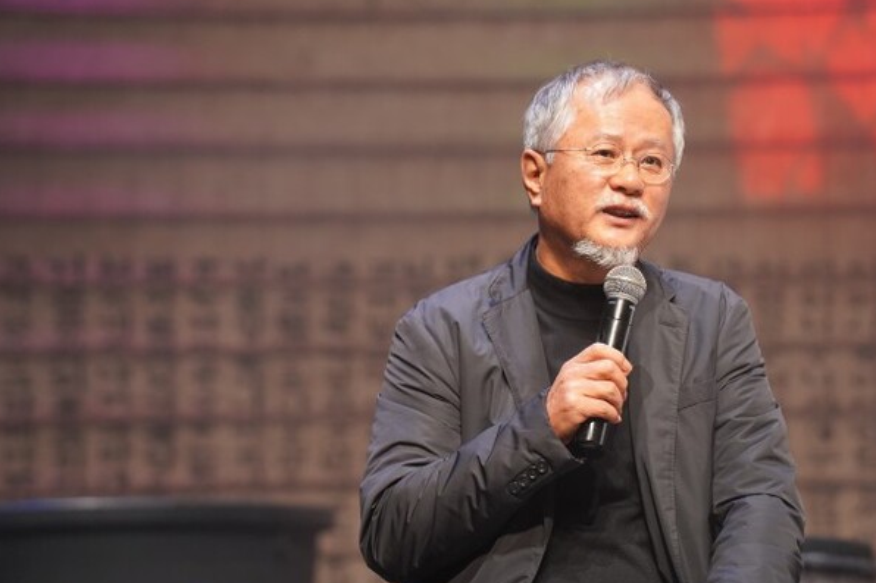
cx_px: 436
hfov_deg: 10.7
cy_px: 282
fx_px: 4695
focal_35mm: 193
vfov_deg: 7.1
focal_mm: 180
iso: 4000
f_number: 4
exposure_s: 1/200
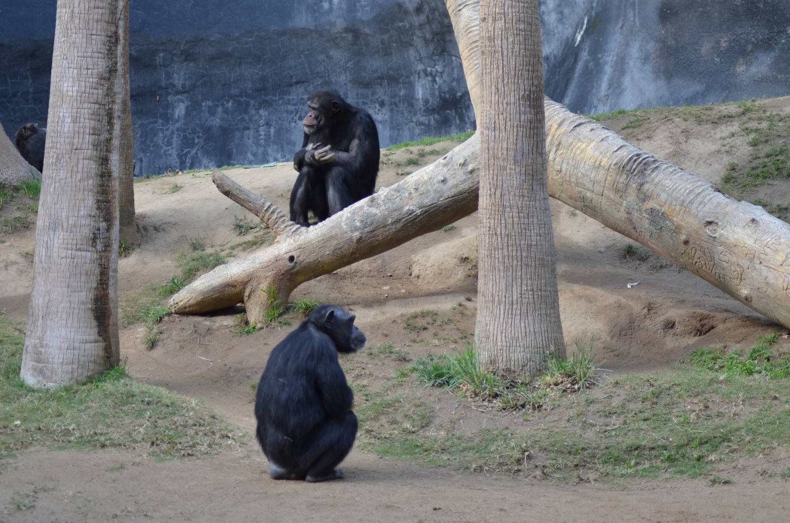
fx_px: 2300
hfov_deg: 19.5
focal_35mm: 105
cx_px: 395
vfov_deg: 13.0
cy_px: 262
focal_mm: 70
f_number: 4
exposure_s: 1/250
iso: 640
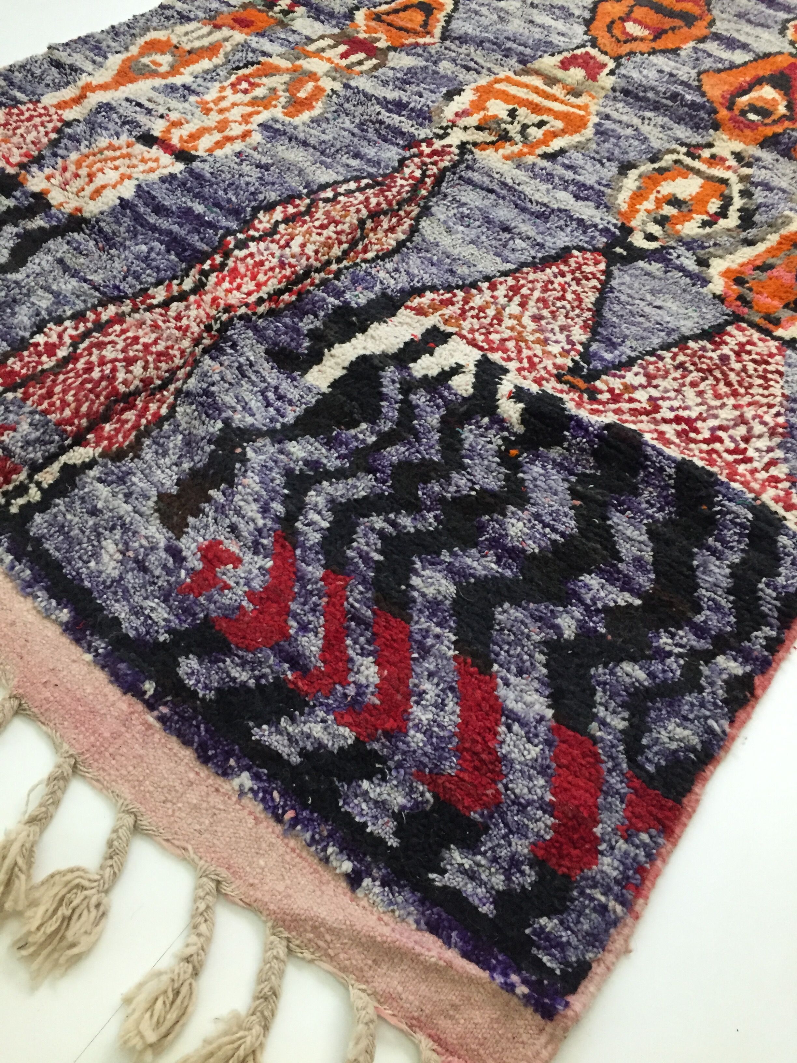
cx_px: 398
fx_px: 890
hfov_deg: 48.2
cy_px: 532
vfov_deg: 61.7
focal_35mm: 29
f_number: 2.2
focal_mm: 4.15
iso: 250
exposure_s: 1/25
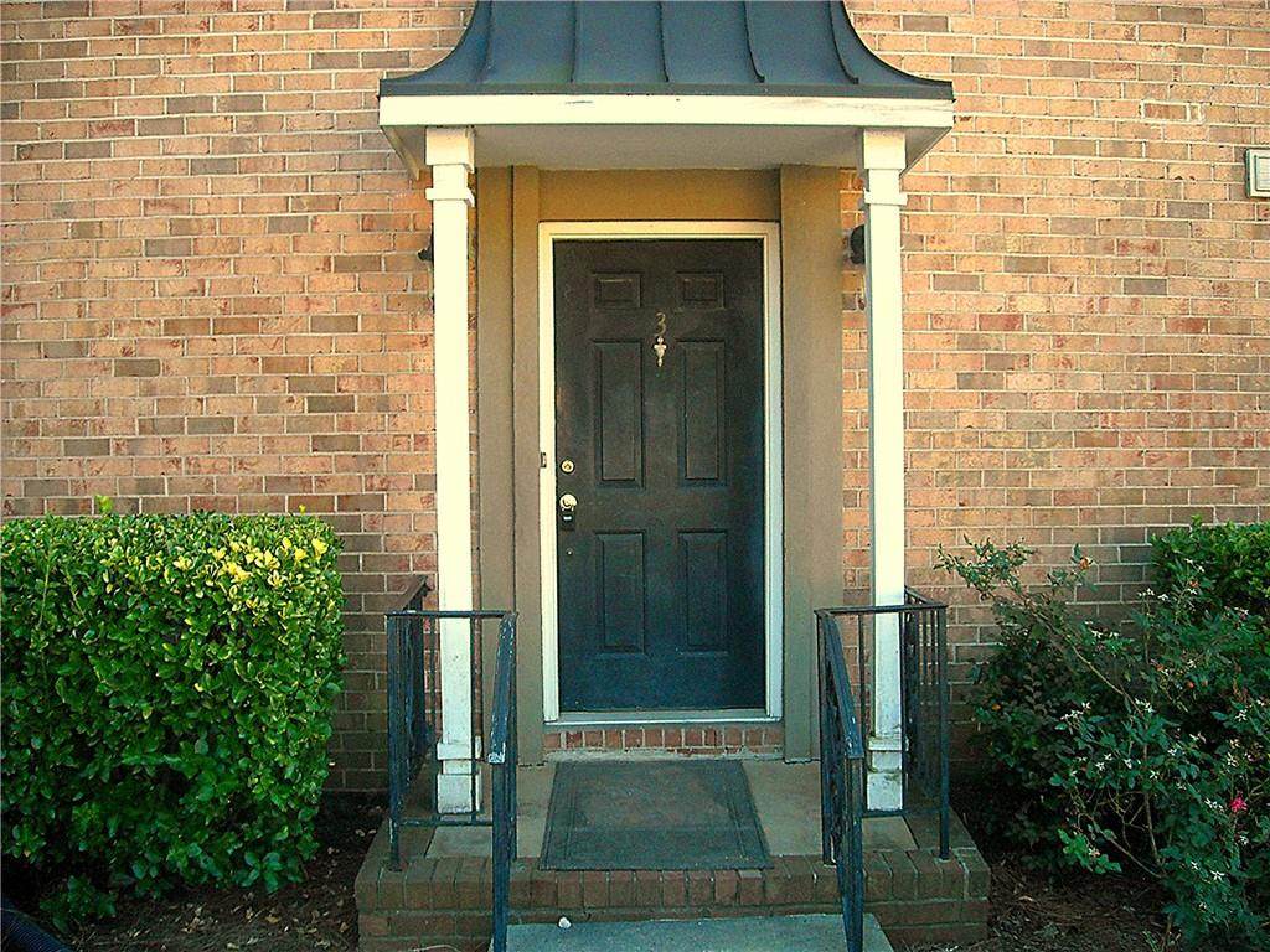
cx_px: 635
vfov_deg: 40.7
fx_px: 1284
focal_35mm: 35
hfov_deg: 52.6
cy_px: 476
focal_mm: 5.7
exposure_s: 1/250
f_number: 2.8
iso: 270
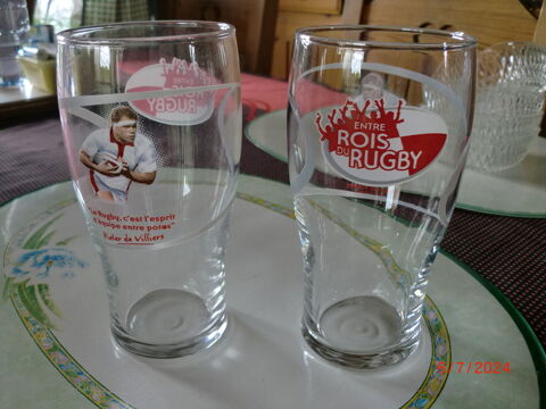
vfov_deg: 40.7
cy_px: 204
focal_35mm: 35
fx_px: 552
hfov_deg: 52.6
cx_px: 273
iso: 125
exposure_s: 1/60
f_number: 3.1
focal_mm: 6.3
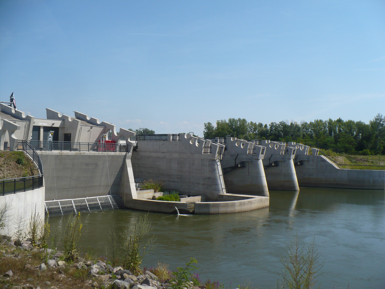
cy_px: 144
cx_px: 192
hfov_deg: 50.1
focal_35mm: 37
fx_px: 412
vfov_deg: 38.7
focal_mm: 6.1
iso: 100
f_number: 8
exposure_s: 1/500
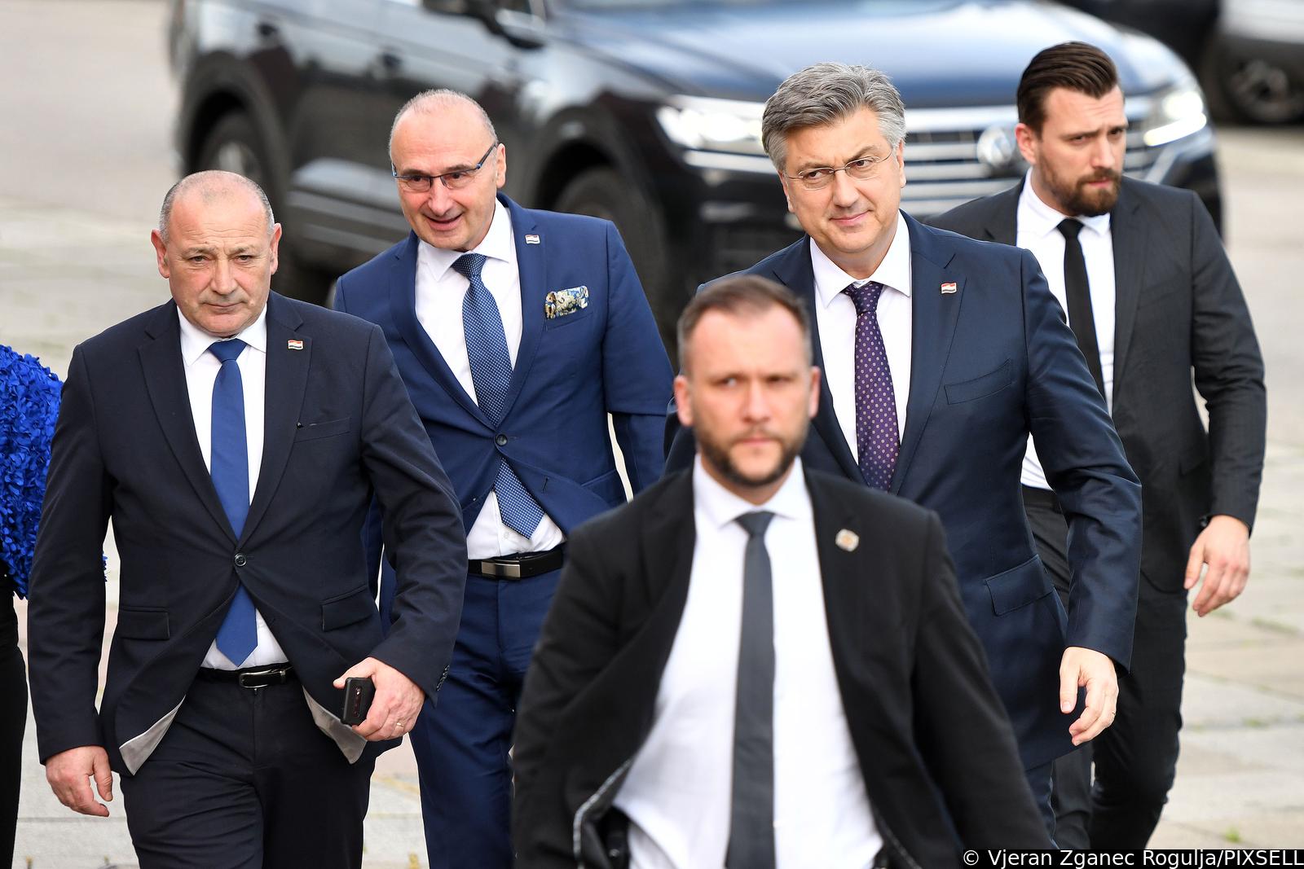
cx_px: 652
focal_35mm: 165
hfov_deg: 12.5
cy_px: 434
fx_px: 5977
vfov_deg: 8.3
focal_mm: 165
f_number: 5
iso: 500
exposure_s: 1/800
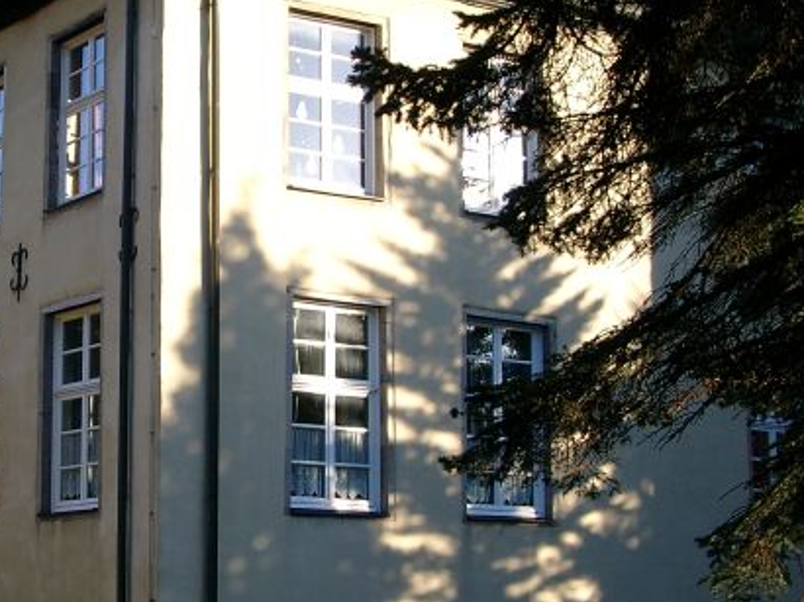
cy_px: 204
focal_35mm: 82
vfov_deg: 17.9
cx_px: 129
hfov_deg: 23.4
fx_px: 1903
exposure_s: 1/233
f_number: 4
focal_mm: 8.82
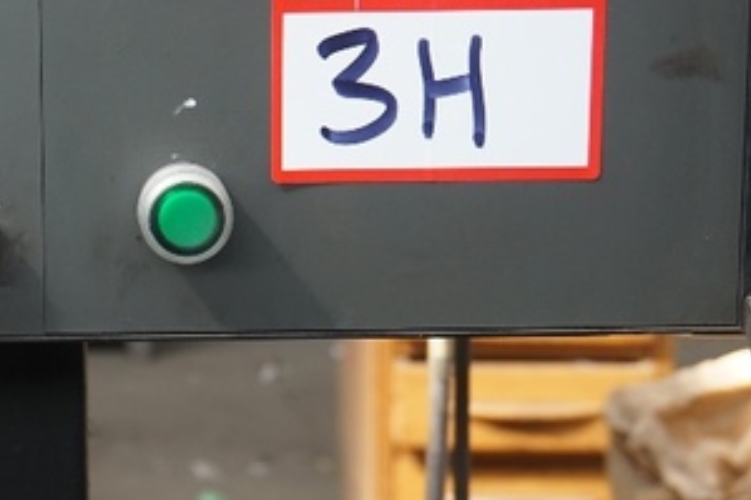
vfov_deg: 14.5
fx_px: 1960
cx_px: 10
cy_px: 126
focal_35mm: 94
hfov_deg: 21.0
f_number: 4.5
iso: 400
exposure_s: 1/160
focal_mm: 26
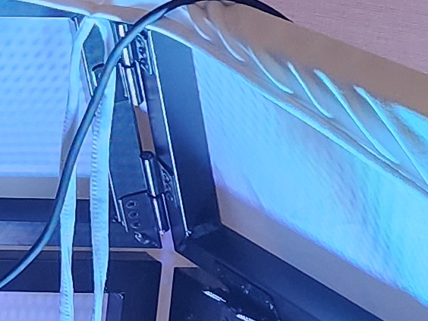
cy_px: 38
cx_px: -789
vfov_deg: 9.1
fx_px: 2015
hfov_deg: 9.7
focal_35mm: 163
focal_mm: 6.4
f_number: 1.8
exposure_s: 1/120
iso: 320
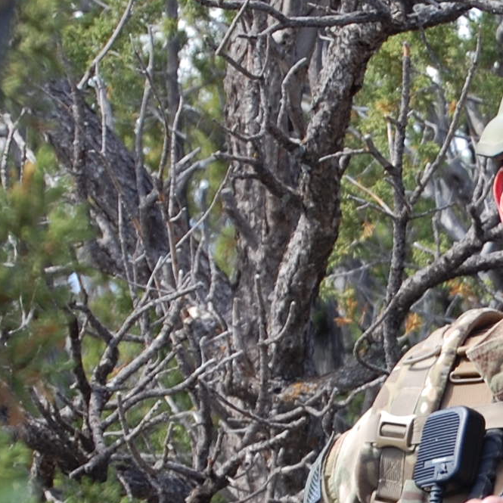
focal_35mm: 317
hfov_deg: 5.5
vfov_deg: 5.5
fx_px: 5210
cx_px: 503
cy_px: 407
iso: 200
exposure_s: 1/160
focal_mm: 55
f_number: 6.3
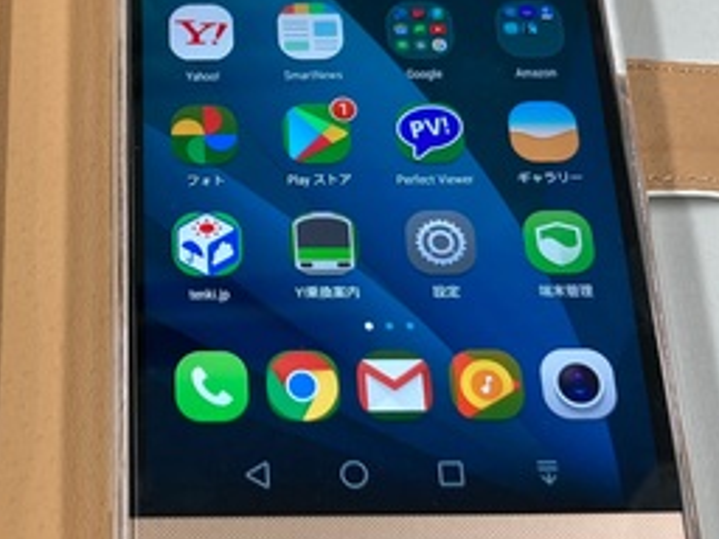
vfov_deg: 21.0
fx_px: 1454
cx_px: 160
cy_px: 191
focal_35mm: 70
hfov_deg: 27.3
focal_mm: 3.99
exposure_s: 1/60
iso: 64
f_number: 1.8
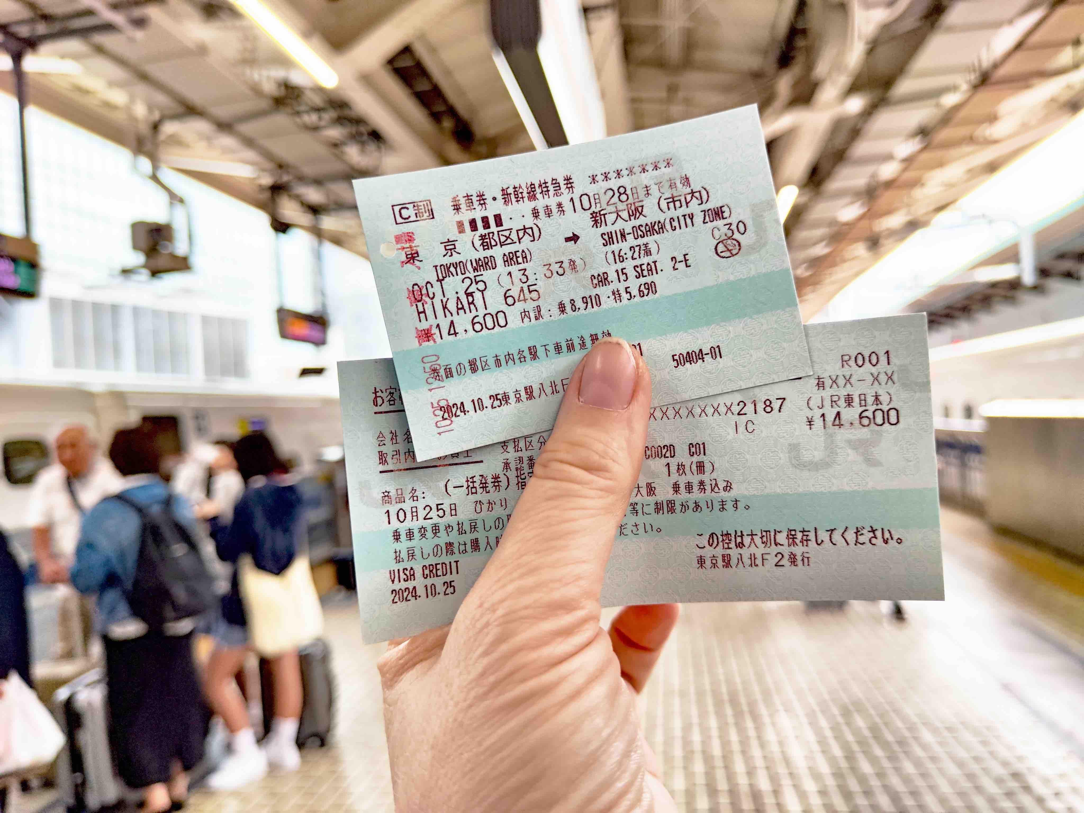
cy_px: 406
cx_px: 542
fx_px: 752
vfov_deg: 56.8
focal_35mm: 24
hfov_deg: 71.6
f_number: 1.9
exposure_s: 1/370
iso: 50
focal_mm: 5.6
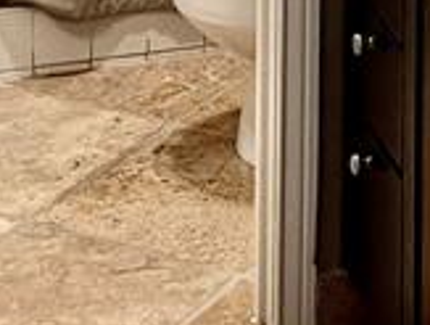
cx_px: 499
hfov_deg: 11.9
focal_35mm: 163
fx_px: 2029
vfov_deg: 7.9
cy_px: -666
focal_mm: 5.1
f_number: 1.6
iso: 160
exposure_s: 1/60
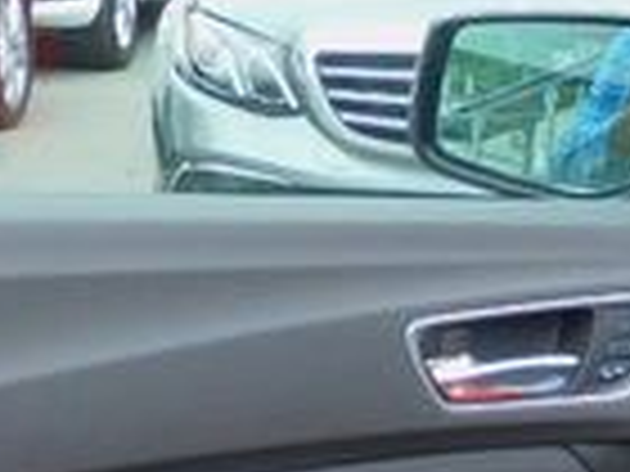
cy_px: 301
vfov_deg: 13.4
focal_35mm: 110
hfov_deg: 17.7
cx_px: 522
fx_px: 2002
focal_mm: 4.3
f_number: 3.3
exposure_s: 1/50
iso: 125
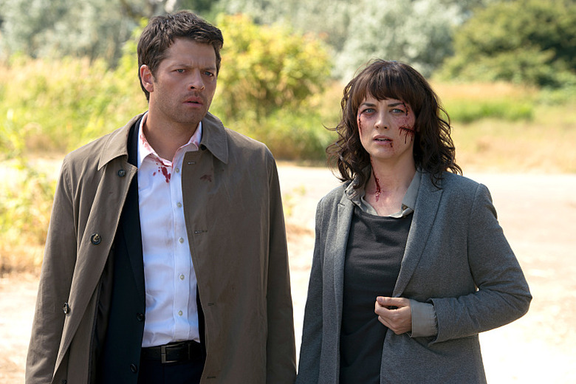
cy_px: 192
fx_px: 2000
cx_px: 288
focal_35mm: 125
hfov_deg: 16.4
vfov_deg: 11.0
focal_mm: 125
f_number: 9
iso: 100
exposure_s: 1/125
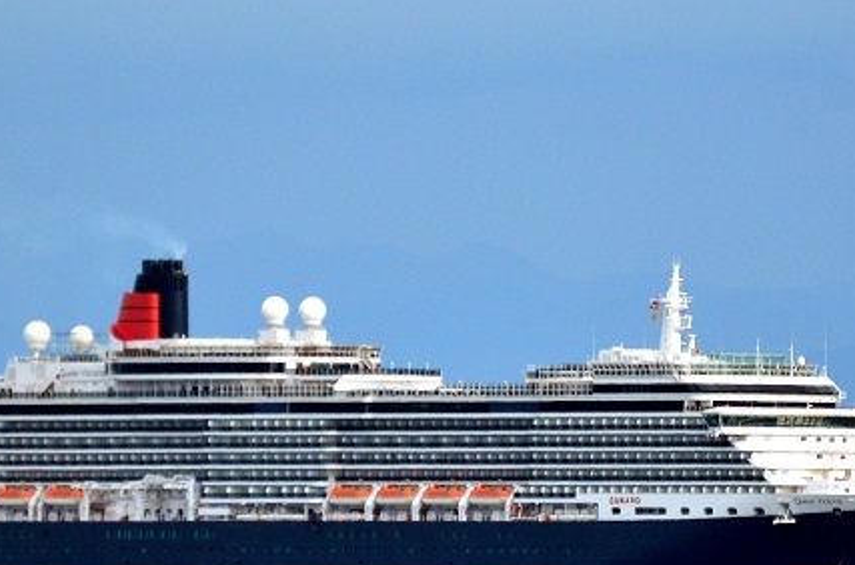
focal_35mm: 1053
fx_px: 24935
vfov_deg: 1.3
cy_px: 322
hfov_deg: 2.0
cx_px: 444
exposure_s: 1/2500
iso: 640
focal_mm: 300
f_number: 5.6
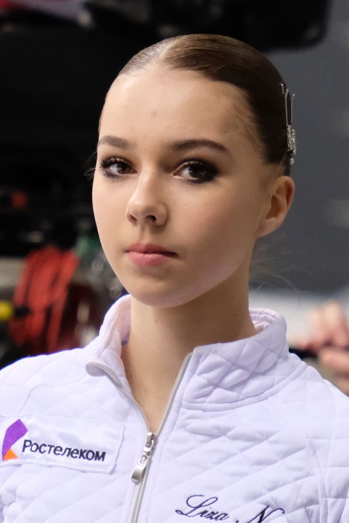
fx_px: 4391
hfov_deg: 4.6
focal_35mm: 302
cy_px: 262
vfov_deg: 6.8
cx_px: 175
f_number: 4.8
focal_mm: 200
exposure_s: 1/500
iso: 5000
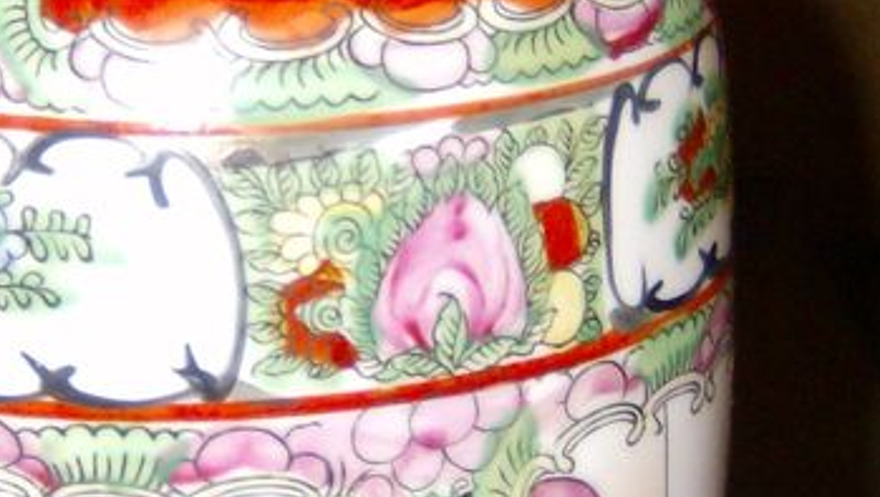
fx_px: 2616
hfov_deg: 19.1
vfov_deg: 10.8
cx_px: 342
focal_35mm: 112
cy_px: 230
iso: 200
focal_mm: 6
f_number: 2.8
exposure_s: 1/60
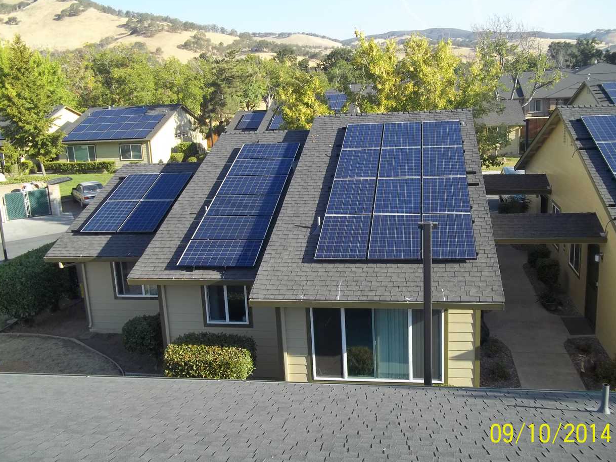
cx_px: 309
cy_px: 242
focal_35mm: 35
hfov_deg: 52.6
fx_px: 623
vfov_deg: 40.7
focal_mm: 5.7
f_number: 2.9
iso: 64
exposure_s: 1/400
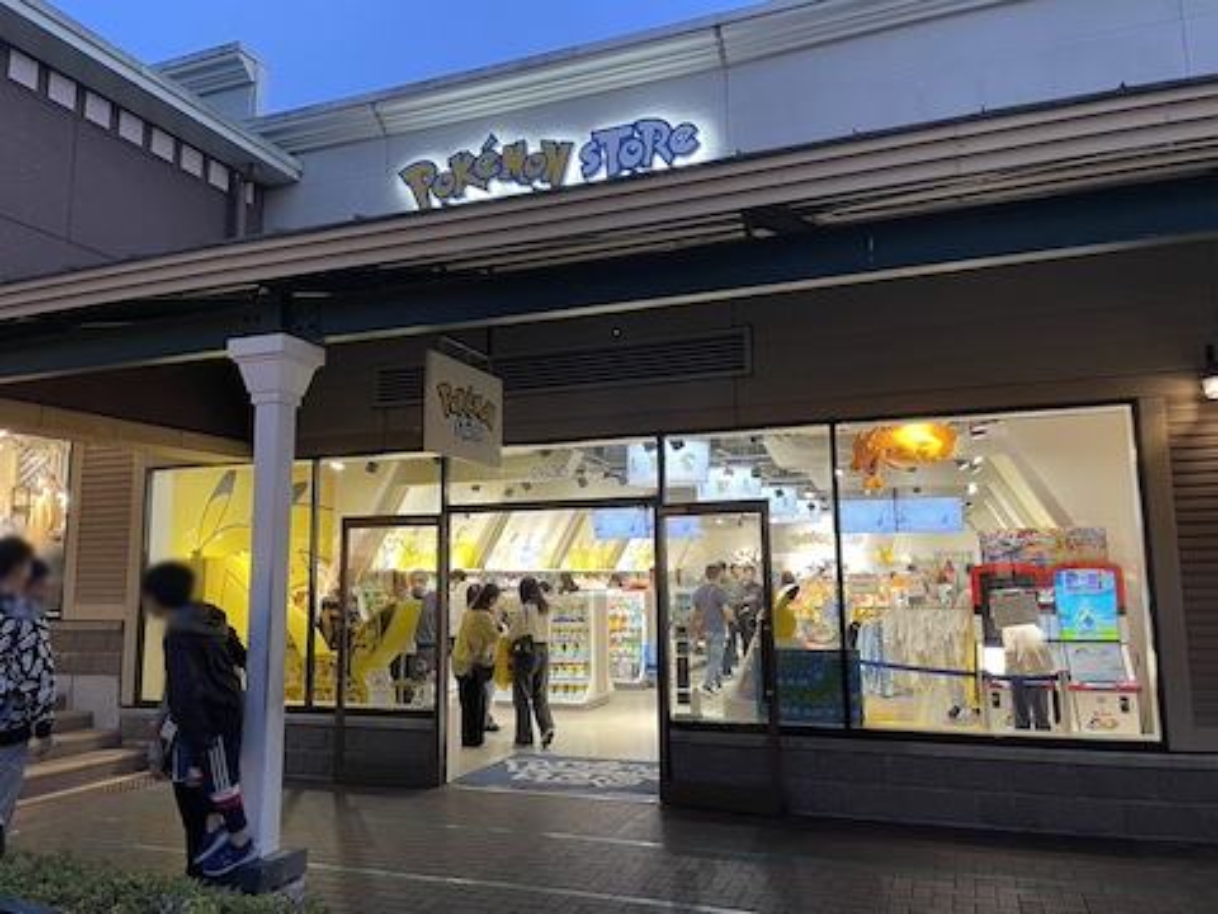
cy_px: 457
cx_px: 609
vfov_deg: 53.1
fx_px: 915
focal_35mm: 26
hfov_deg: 67.3
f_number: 1.6
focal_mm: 4.2
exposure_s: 1/50
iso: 80
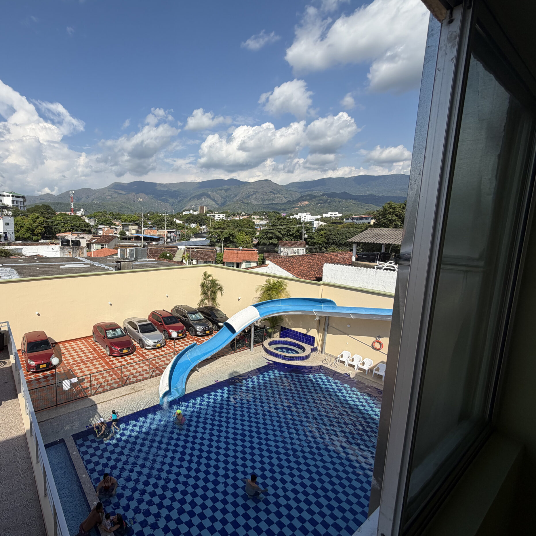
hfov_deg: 80.6
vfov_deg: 84.0
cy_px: 265
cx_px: 170
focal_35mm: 17
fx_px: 298
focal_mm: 2.22
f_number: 2.2
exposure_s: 1/1312
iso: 20
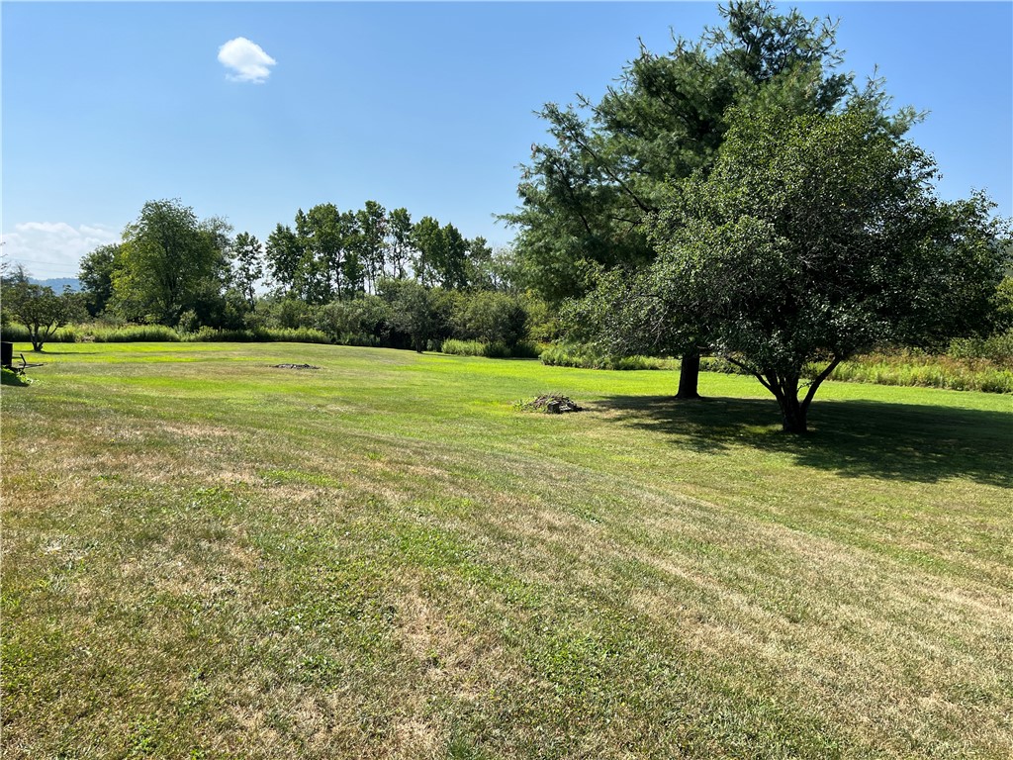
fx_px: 761
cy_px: 380
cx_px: 506
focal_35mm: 26
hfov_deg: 67.3
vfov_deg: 53.1
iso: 50
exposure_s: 1/2825
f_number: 1.6
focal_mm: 5.1
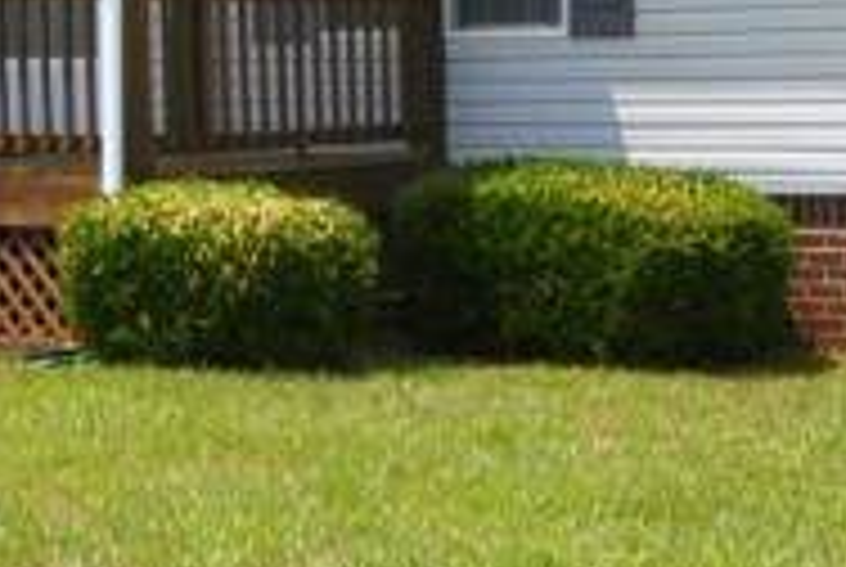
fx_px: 2824
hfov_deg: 16.9
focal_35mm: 120
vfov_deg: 11.4
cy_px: 122
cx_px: 702
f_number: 8
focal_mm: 10
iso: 100
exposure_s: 1/250
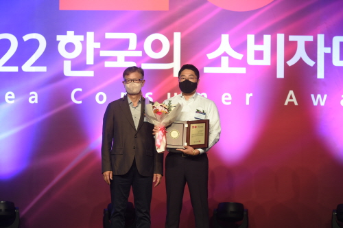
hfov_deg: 15.2
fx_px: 1285
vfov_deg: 10.1
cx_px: 172
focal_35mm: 135
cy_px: 114
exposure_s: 1/200
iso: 800
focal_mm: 135
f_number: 5
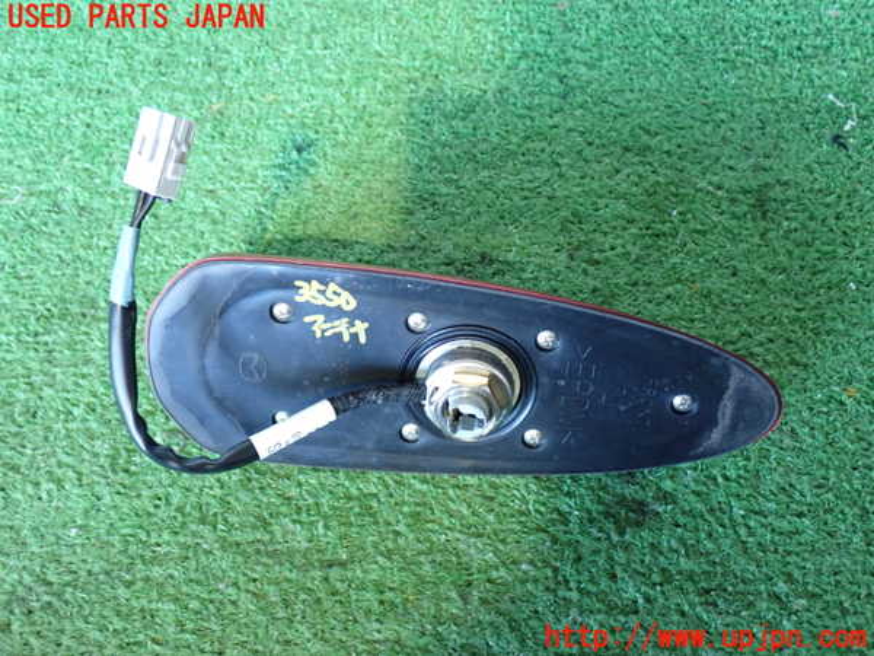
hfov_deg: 51.4
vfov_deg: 39.7
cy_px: 328
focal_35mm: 36
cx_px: 437
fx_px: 909
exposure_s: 1/40
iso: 640
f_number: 2.5
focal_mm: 6.37
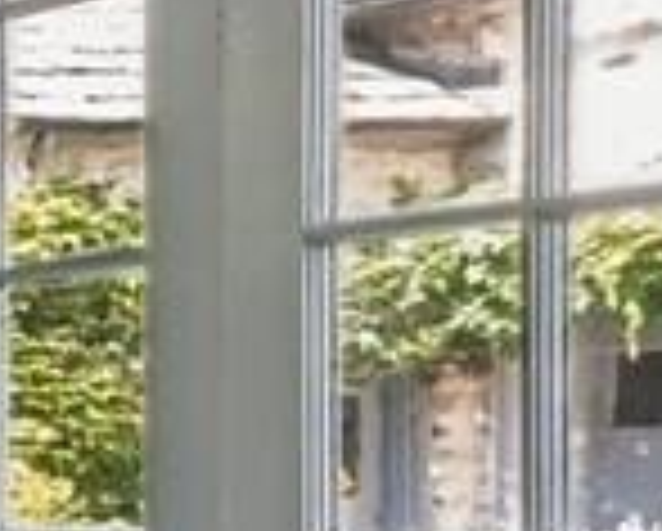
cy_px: 634
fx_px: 1903
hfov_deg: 10.3
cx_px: -1515
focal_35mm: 97
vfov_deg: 15.3
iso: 200
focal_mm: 14
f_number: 11
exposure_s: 1/5
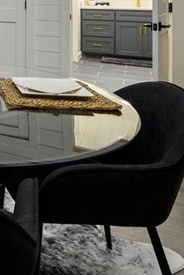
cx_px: -131
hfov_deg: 21.6
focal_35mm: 45
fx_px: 345
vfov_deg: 38.2
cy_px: -7
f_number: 10
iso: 200
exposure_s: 1/6
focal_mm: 14
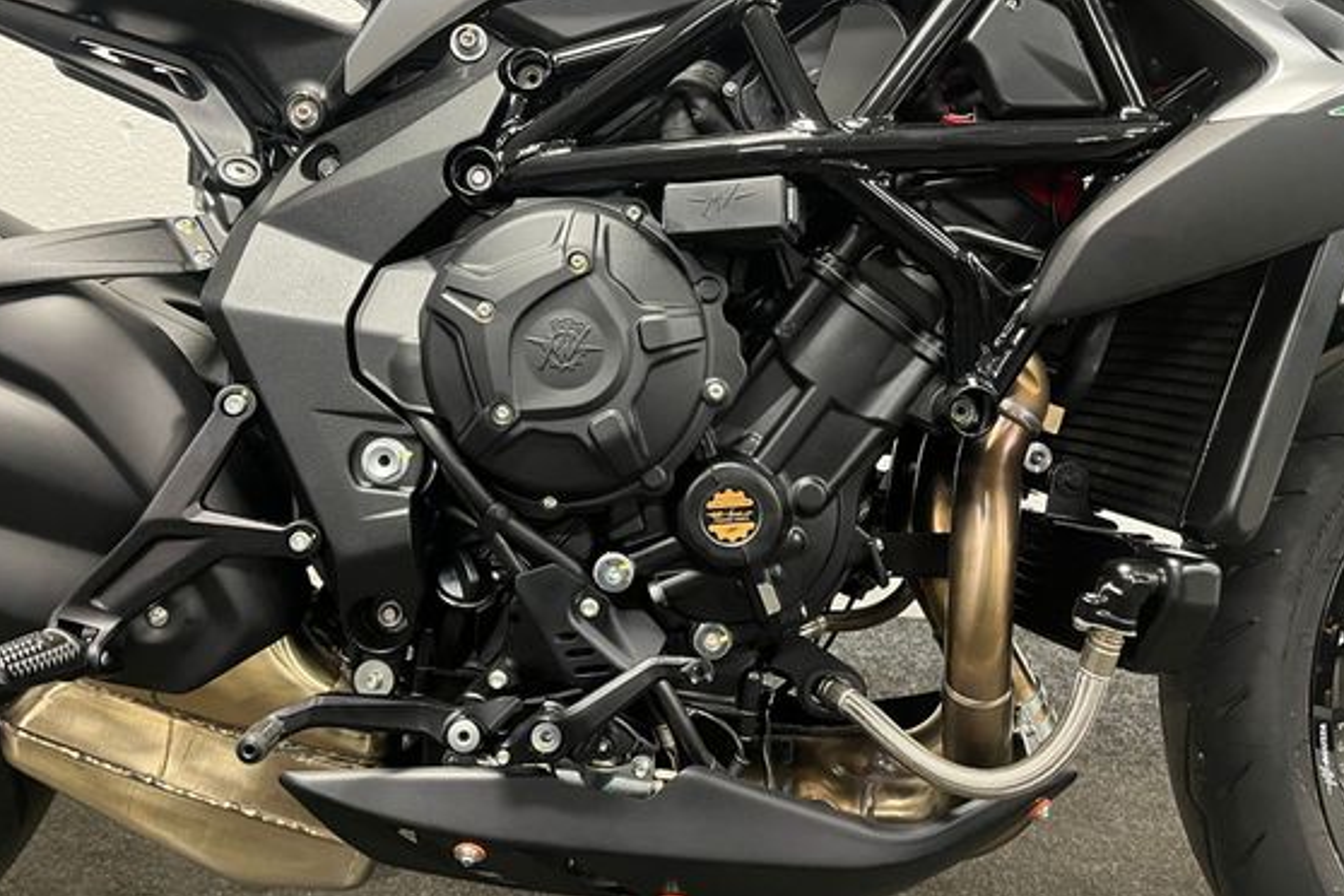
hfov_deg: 60.2
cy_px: 337
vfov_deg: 42.0
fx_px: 1157
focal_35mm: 31
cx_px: 629
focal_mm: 5.1
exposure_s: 1/33
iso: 400
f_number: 1.6
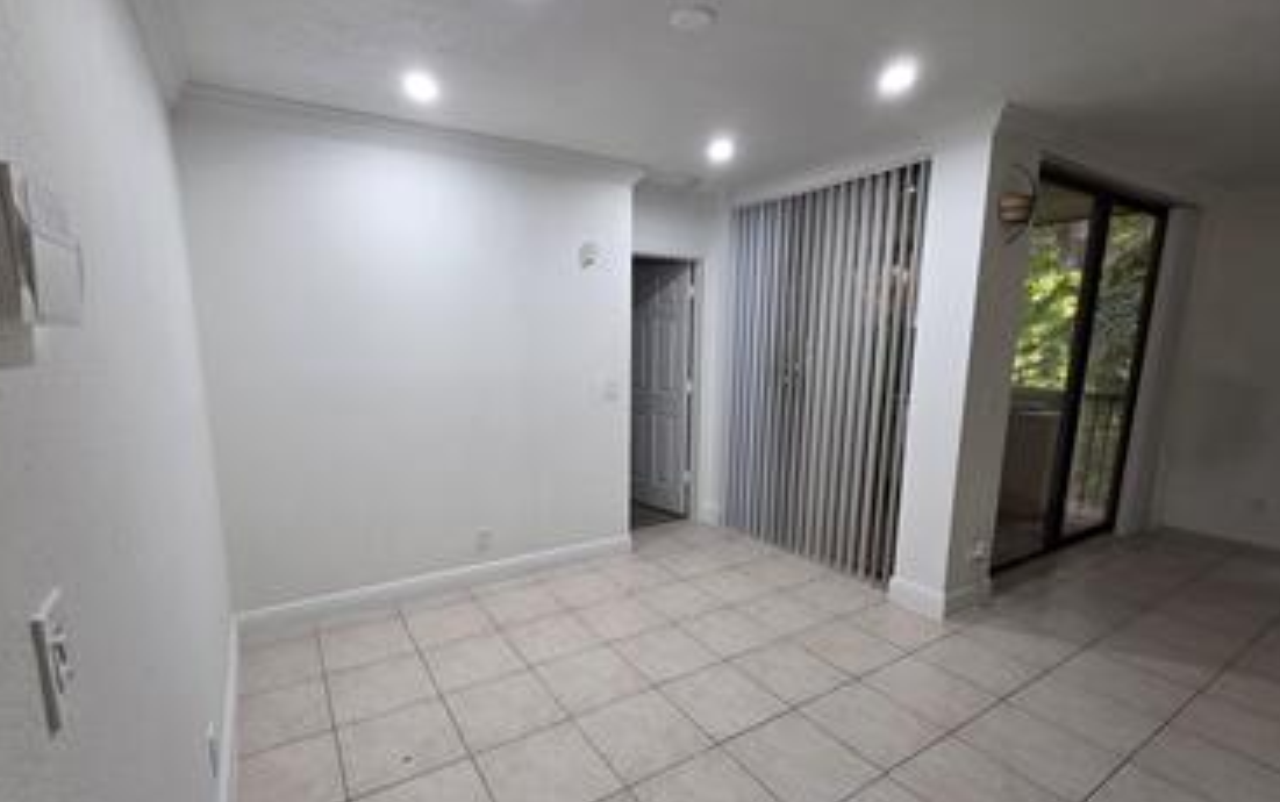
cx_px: 610
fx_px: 524
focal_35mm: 15
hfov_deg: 101.3
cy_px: 436
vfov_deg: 74.7
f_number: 2.2
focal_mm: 2.2
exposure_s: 1/60
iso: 160
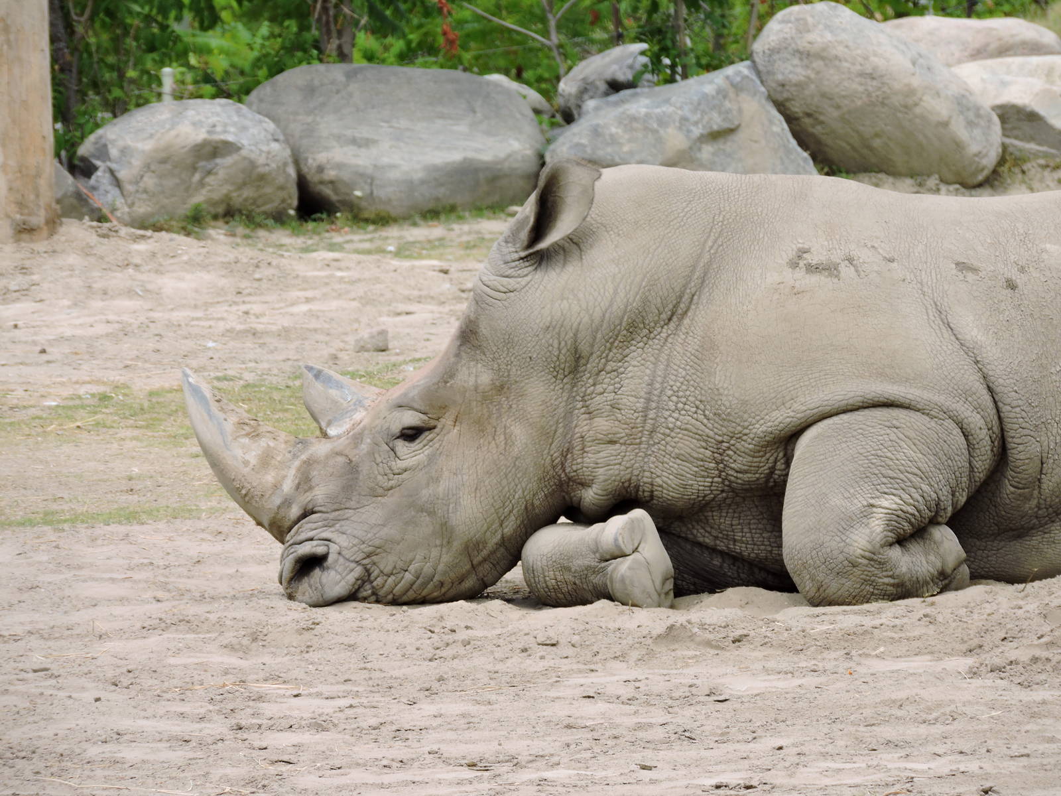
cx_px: 530
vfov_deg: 3.4
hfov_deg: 4.6
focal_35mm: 435
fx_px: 13333
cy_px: 398
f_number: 4.9
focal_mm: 77.6
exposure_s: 1/400
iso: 100
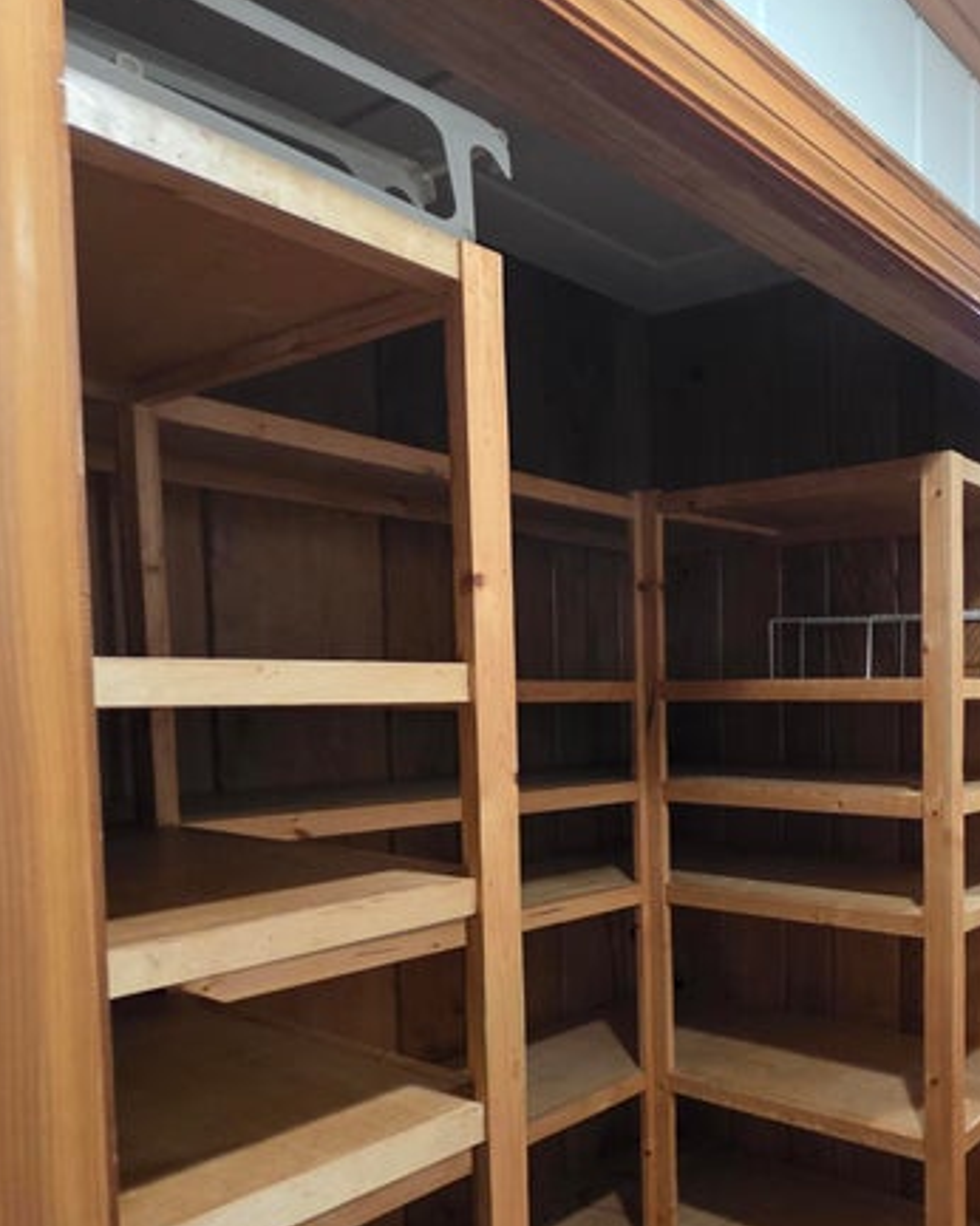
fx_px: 907
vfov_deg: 67.3
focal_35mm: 25
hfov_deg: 47.2
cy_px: 750
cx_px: 981
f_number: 1.9
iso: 640
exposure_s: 1/60
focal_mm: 2.2
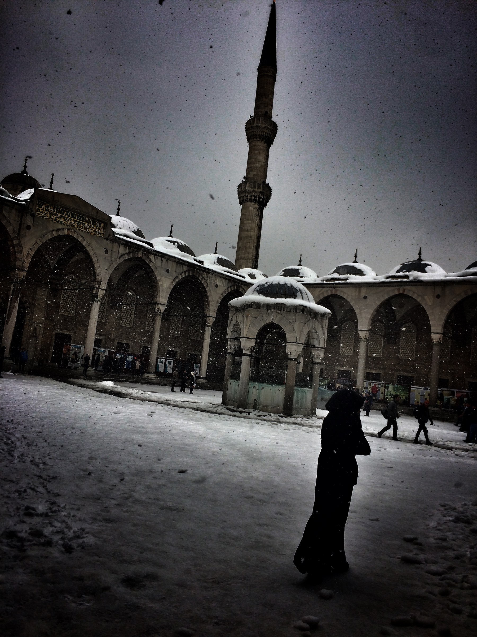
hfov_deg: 48.2
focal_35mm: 29
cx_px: 238
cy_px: 318
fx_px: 533
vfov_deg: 61.7
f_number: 2.2
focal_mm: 4.15
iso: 32
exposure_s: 1/1642
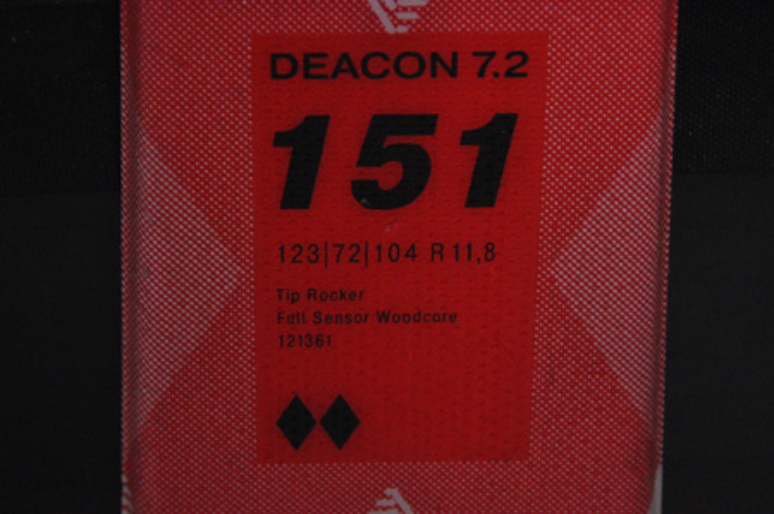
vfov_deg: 8.7
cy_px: 257
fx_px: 3383
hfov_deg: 13.1
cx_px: 387
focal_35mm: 158
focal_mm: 105
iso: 3200
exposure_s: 1/125
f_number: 9.5
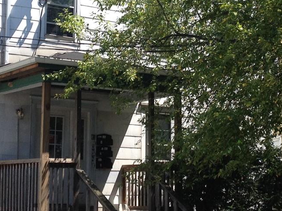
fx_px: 904
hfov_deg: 17.7
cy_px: 17
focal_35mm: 111
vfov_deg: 13.2
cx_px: 186
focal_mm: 4.28
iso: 50
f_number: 2.4
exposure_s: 1/876
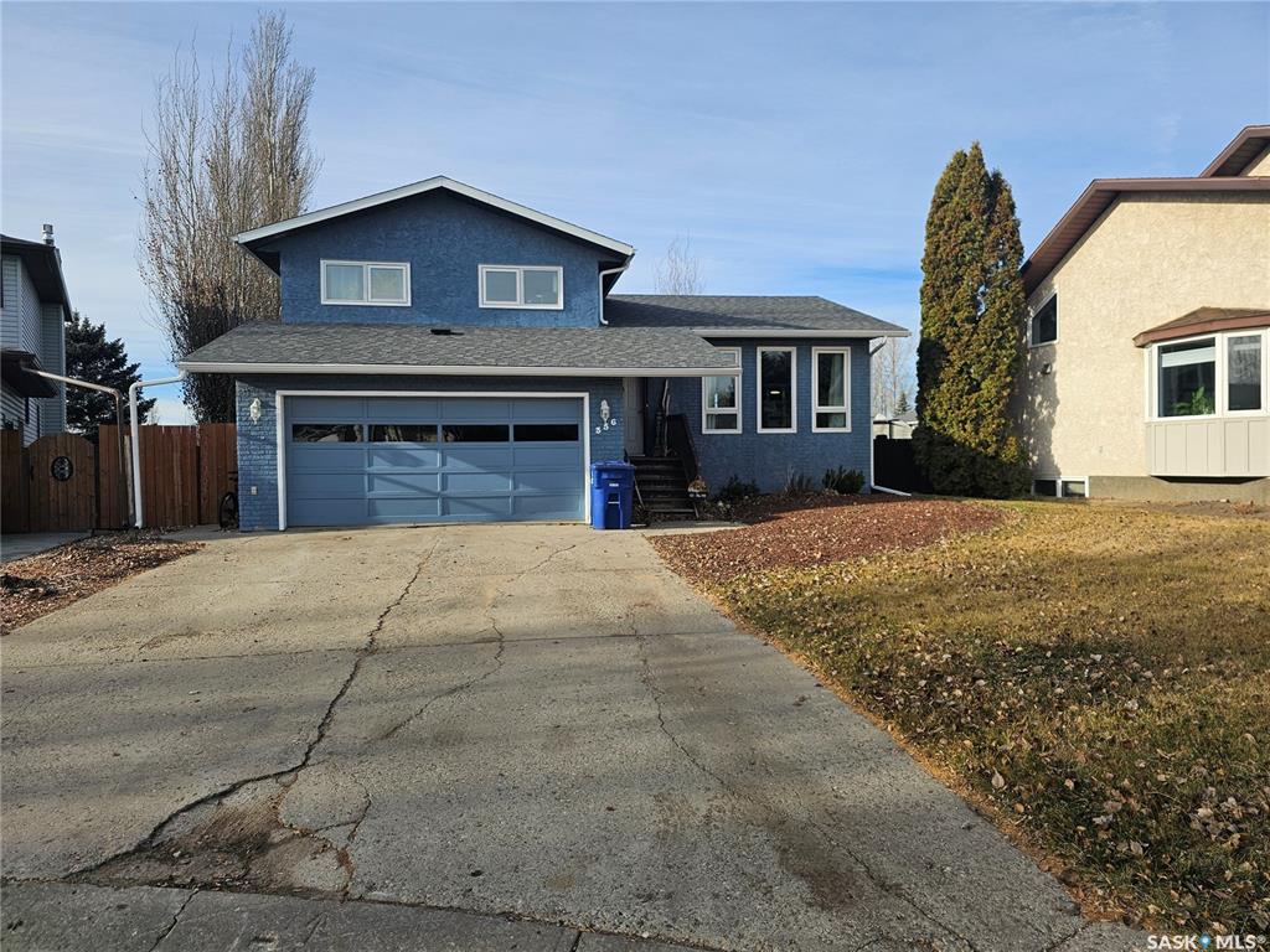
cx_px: 635
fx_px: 844
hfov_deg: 73.9
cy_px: 476
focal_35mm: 23
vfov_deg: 58.9
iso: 20
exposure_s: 1/1087
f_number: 1.7
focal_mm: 6.3
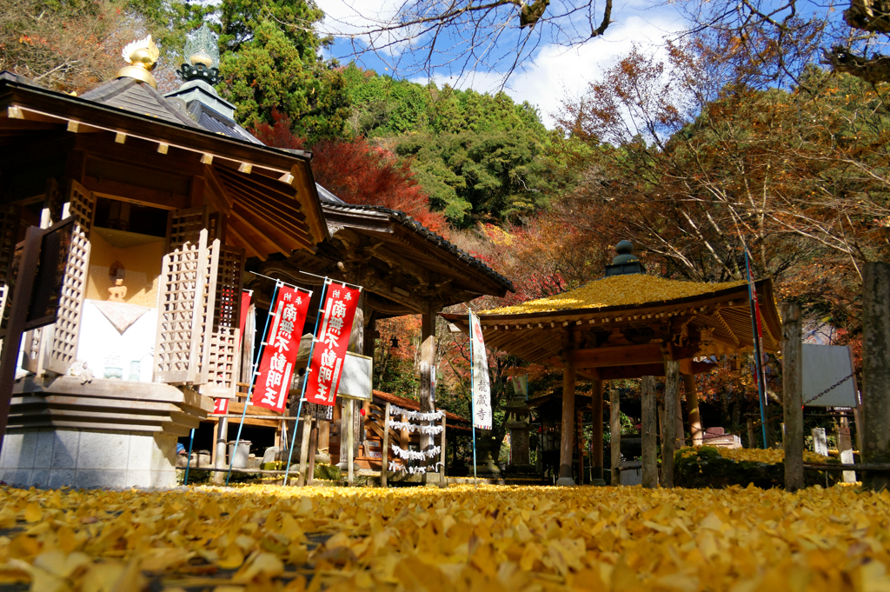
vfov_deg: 43.5
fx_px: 741
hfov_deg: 62.0
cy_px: 296
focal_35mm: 30
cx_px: 445
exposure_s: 1/160
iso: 200
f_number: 5.6
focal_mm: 20
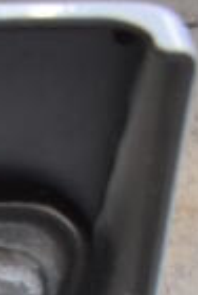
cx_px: -379
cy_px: 840
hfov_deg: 7.1
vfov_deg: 9.5
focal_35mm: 176
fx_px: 1445
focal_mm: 18
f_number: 3.5
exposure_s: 1/125
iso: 2000
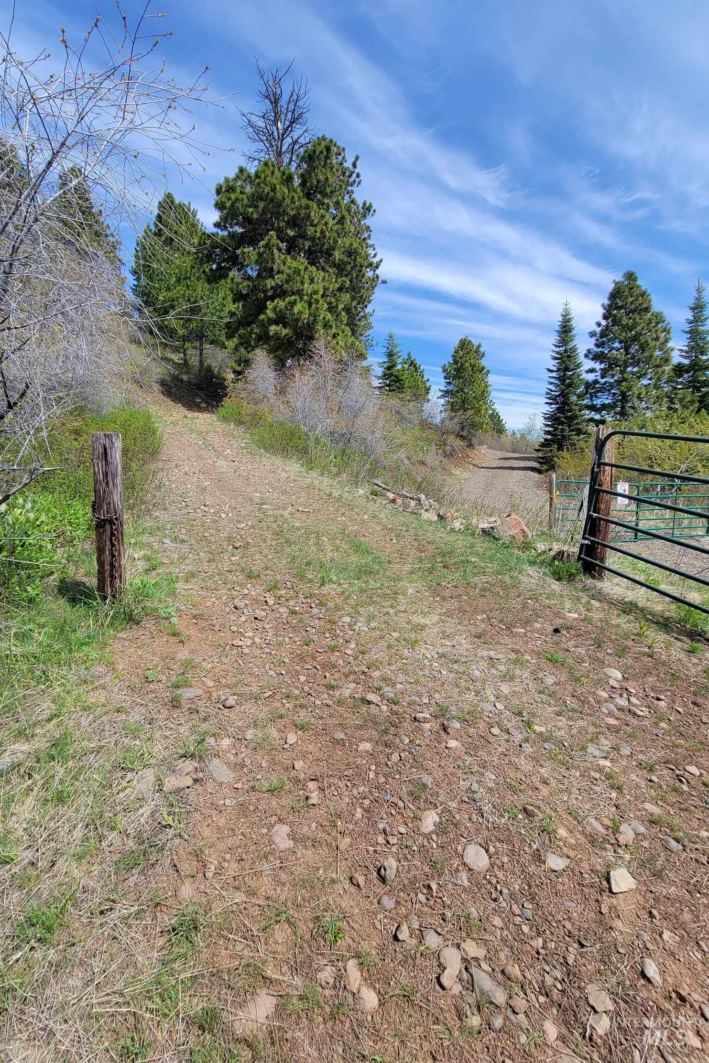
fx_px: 414
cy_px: 522
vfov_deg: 104.2
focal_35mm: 14
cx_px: 310
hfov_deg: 80.8
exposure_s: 1/1290
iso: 50
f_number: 2.2
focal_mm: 2.2
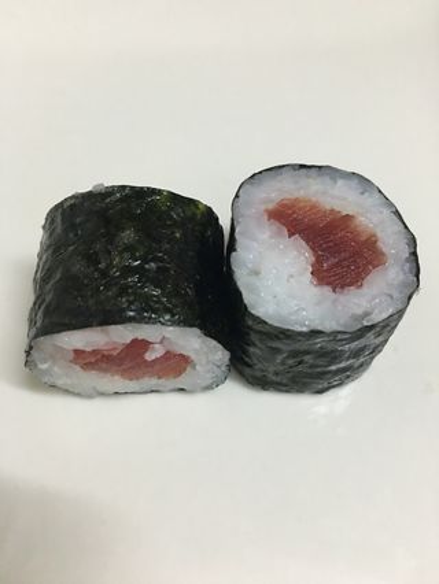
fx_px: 490
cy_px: 292
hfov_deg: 48.3
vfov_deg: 61.6
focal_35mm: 29
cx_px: 220
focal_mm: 4.15
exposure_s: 1/10
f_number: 2.2
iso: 80
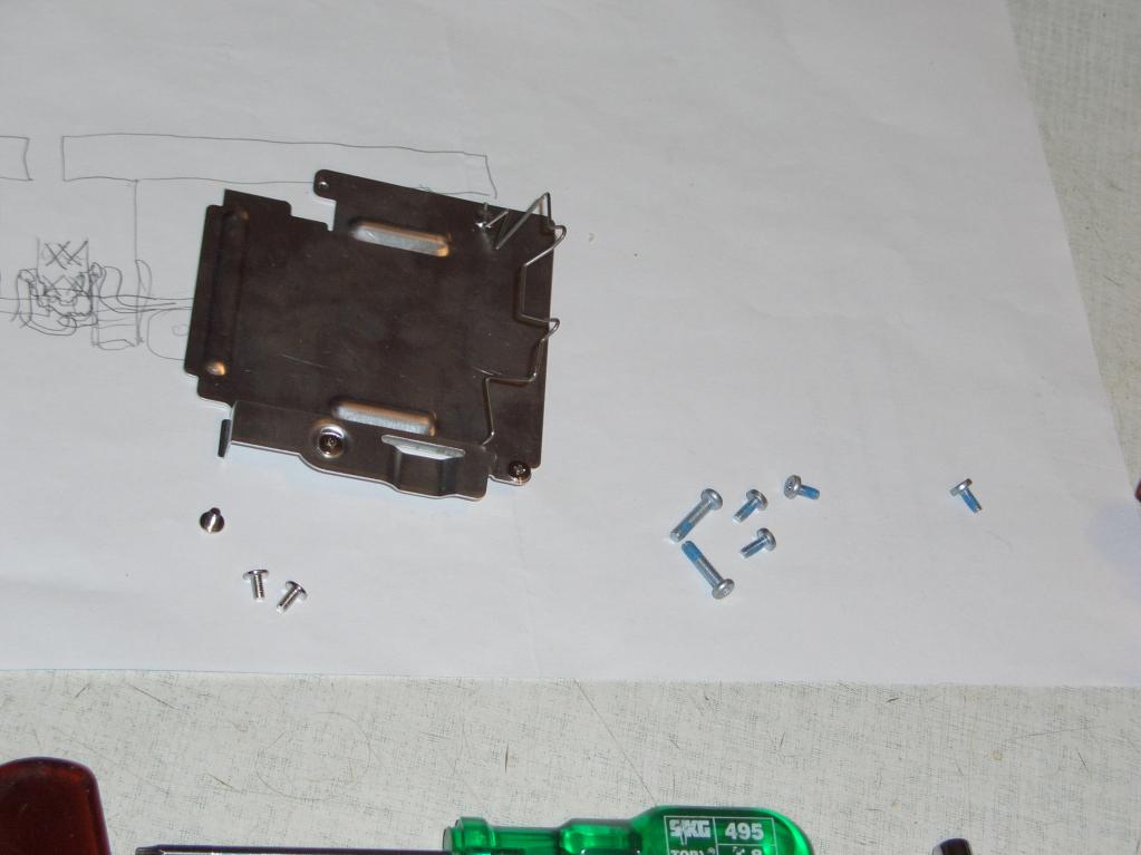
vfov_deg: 16.6
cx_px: 570
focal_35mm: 89
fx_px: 2933
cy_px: 428
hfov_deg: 22.0
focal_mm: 19.2
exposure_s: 1/60
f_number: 3.7
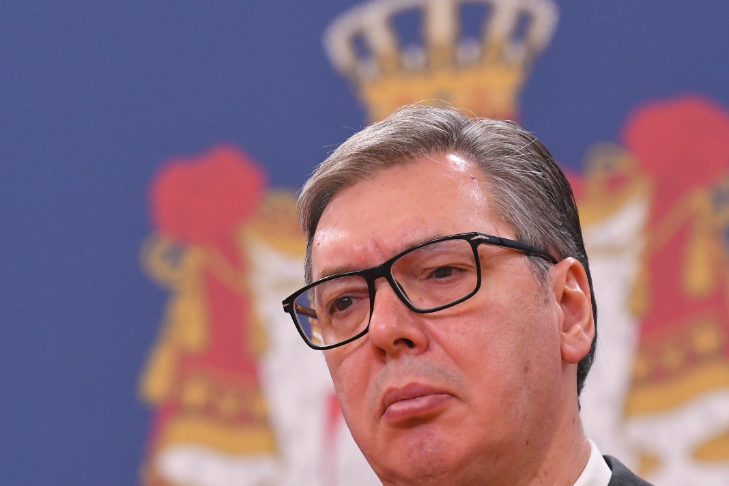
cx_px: 358
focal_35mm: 455
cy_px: 263
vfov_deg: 3.0
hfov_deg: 4.5
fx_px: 9213
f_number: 4
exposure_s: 1/400
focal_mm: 200
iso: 3200
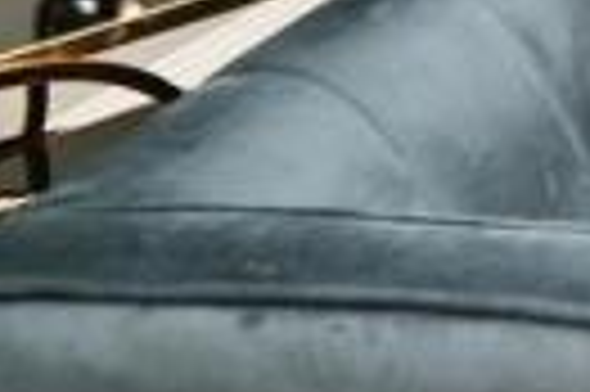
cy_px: -394
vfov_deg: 15.5
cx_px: 1182
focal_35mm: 70
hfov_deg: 18.6
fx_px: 1146
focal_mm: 14
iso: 320
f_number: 4
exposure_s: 1/60
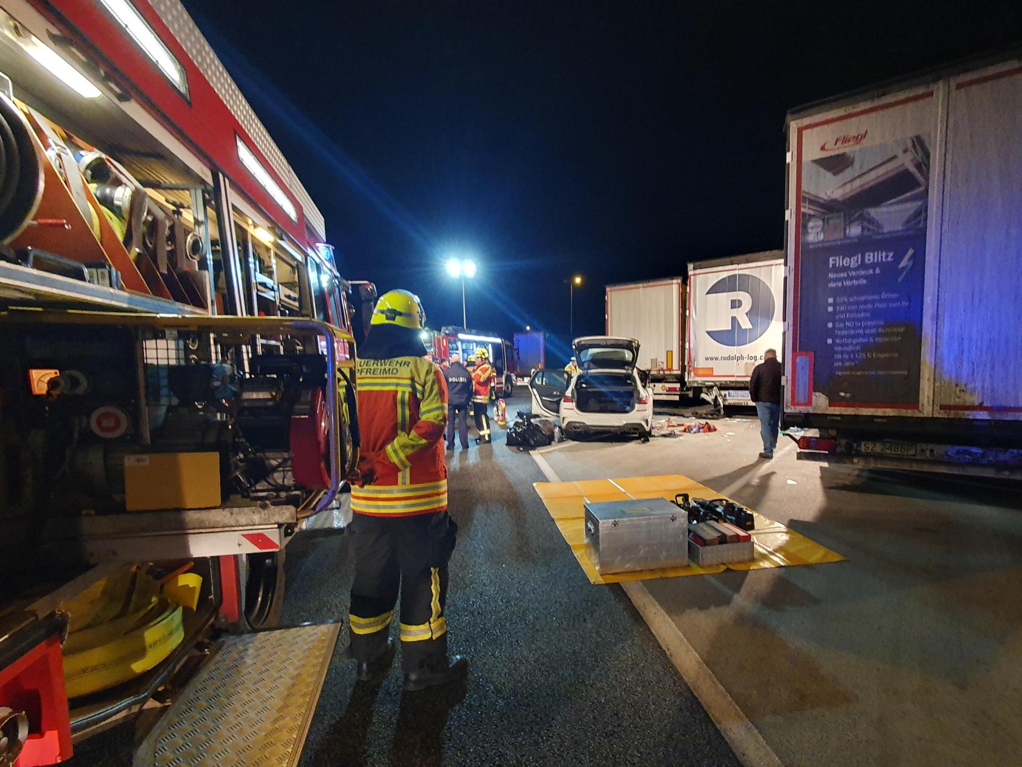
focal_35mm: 13
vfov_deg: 89.9
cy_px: 384
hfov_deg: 106.2
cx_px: 511
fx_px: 384
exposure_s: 1/33
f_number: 2.2
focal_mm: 1.8
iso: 500
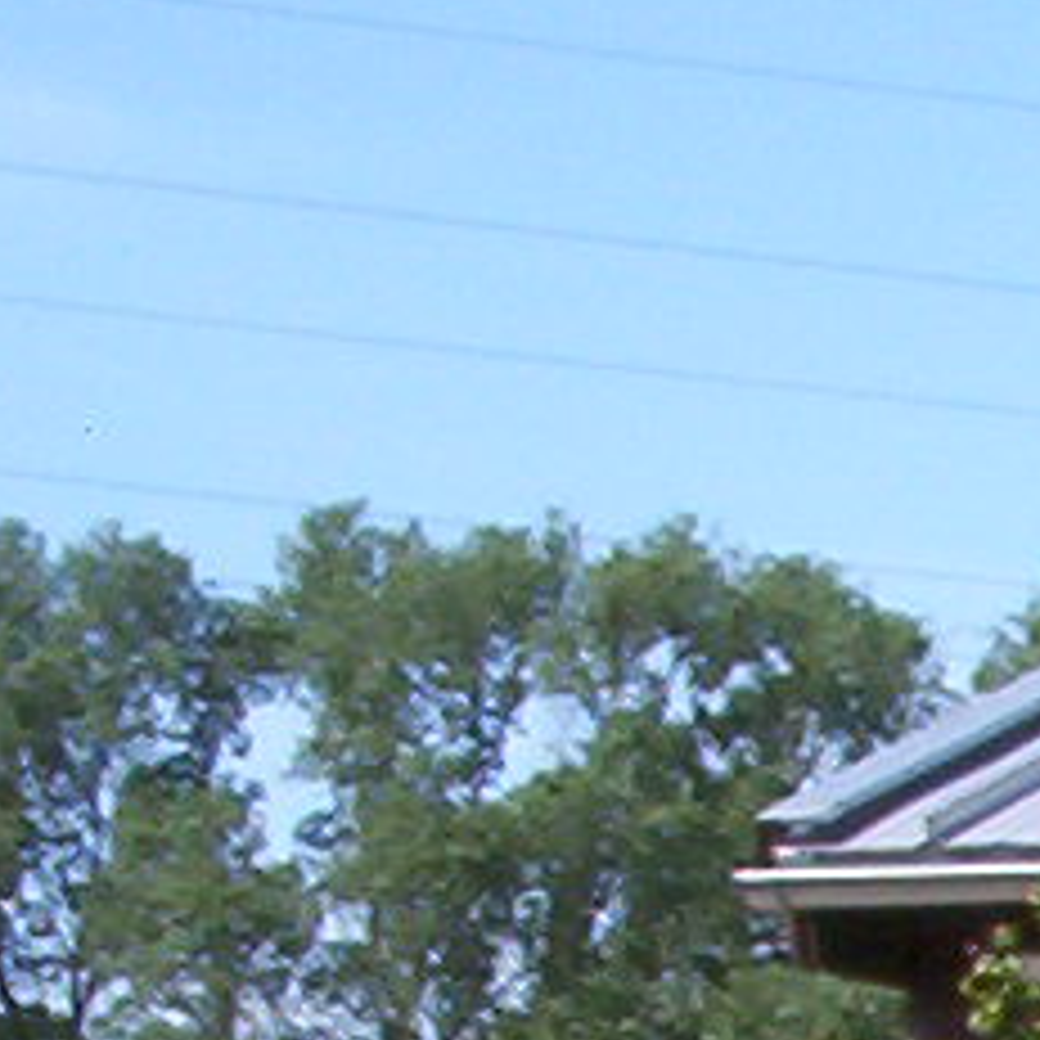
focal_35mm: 244
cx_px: 3111
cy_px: 2278
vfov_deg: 6.9
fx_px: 8294
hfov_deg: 6.5
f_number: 8
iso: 100
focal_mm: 6
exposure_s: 1/165
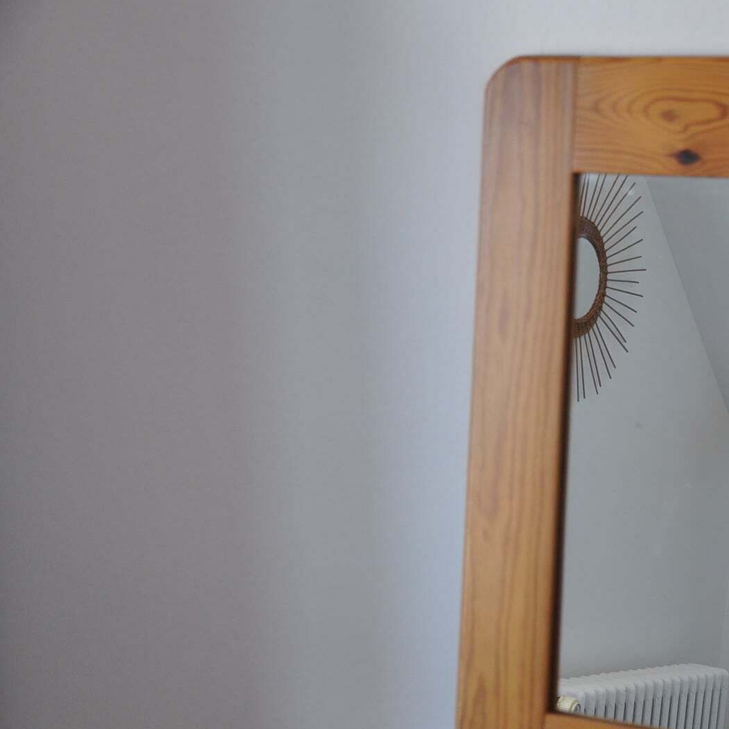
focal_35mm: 73
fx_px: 1739
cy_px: 494
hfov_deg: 22.7
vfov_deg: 23.6
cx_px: 746
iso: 640
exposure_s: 1/60
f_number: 4
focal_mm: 28
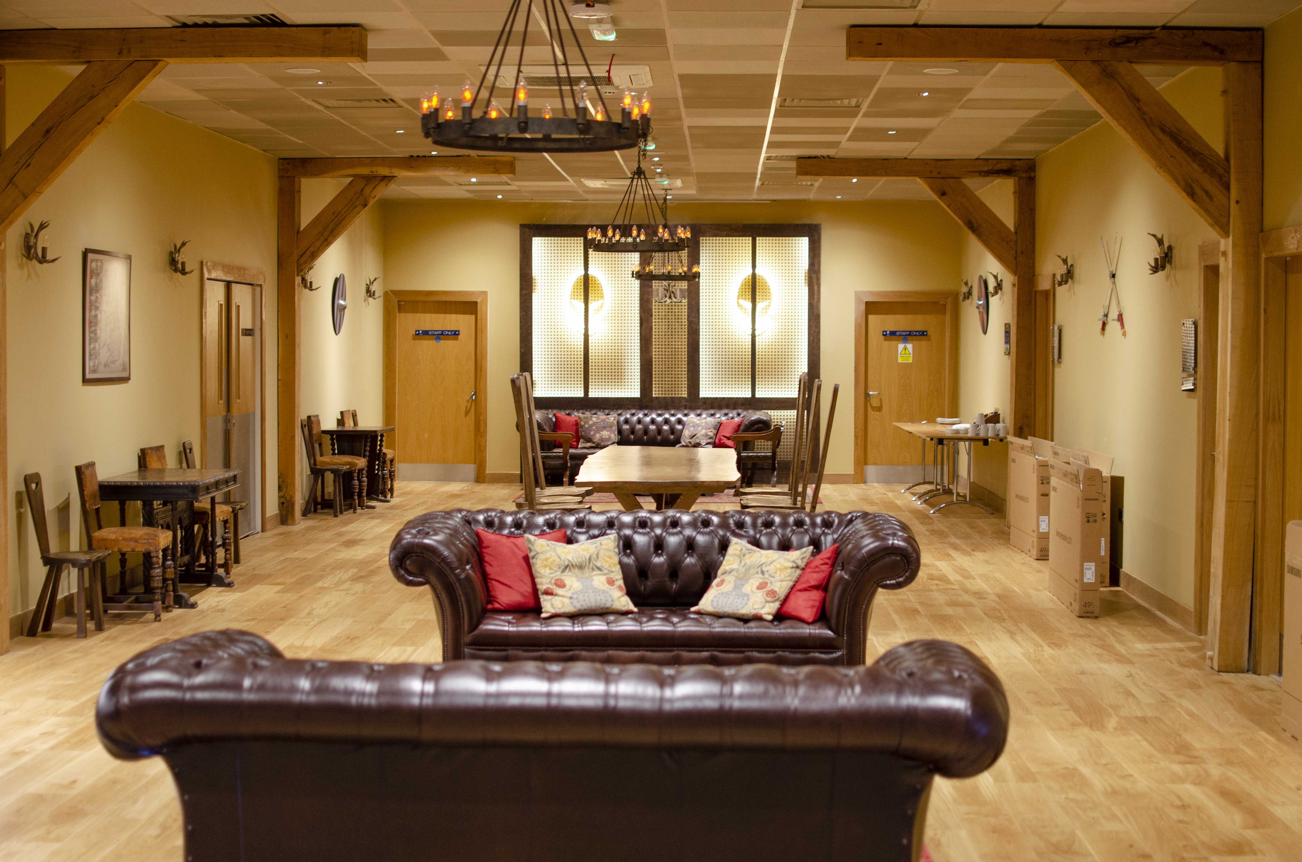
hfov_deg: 37.9
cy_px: 431
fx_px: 1895
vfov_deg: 25.6
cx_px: 651
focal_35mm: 52
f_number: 2.2
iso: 400
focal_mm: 35
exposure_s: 1/20
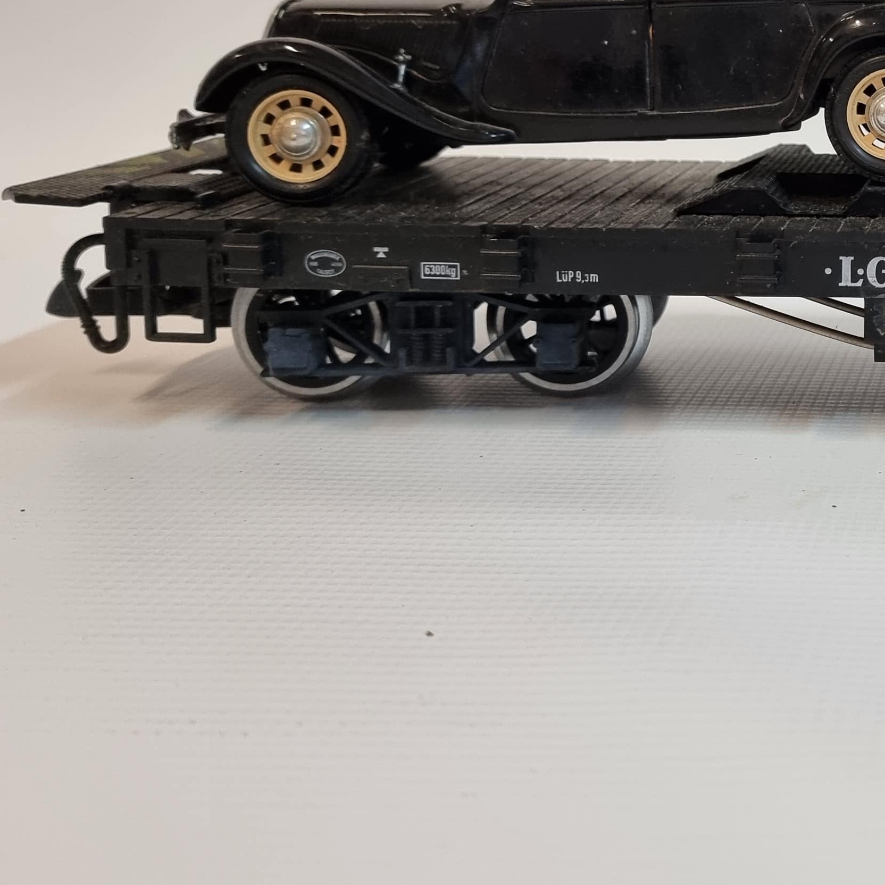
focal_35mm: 51
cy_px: 156
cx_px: 1005
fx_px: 1475
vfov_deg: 32.3
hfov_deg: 29.6
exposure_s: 1/100
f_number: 1.8
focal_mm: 6.7
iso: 200
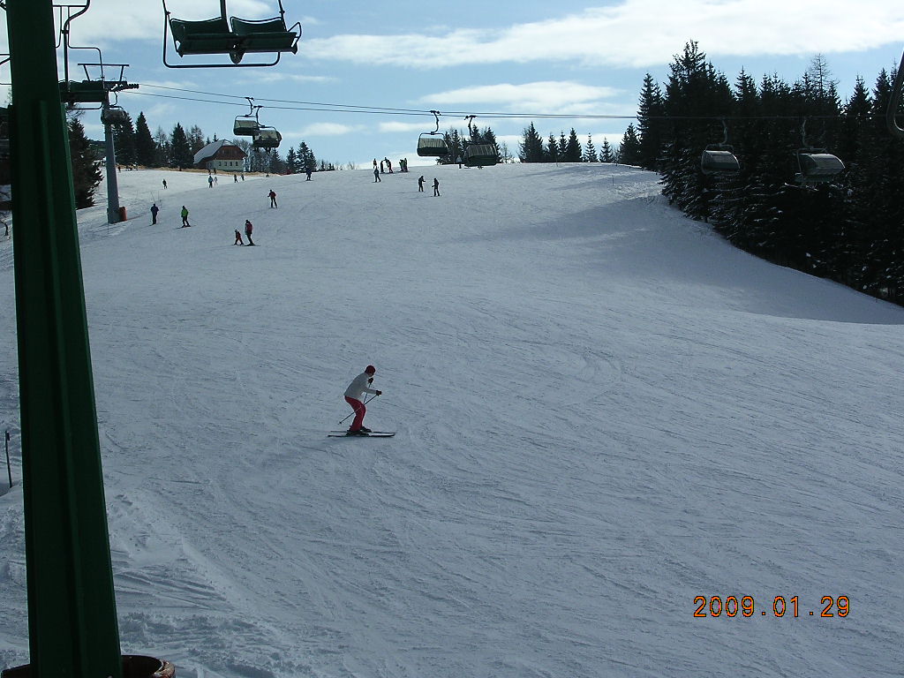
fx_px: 1750
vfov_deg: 21.9
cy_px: 339
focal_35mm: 67
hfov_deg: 29.0
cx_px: 452
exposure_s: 1/1502
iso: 100
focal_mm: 10.2
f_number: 3.6
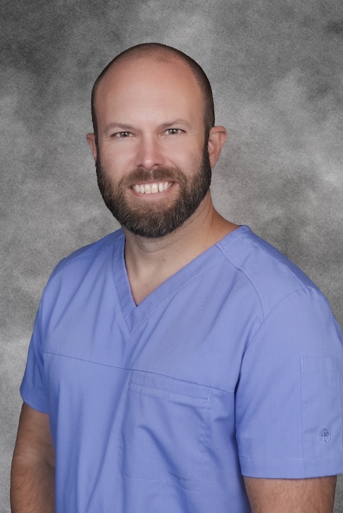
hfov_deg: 36.9
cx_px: 172
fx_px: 513
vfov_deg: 53.1
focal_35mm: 36
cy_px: 256
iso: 400
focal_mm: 24
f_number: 1.4
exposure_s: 1/125
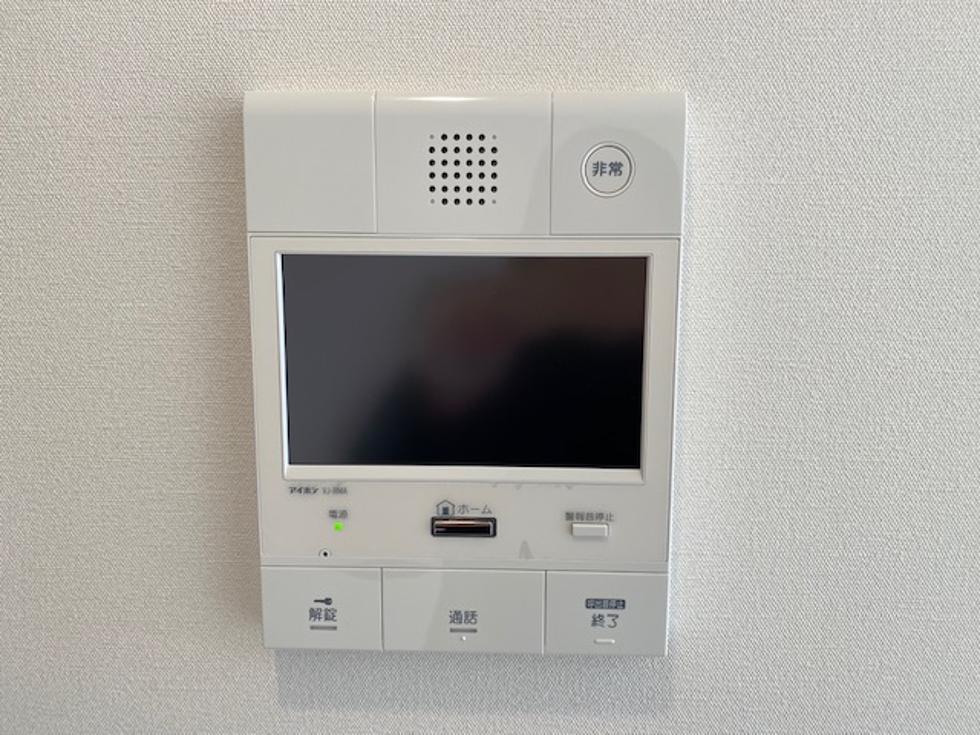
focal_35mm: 26
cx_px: 490
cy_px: 368
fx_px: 736
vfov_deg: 53.1
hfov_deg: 67.3
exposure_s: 1/100
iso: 32
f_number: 1.8
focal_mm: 4.25
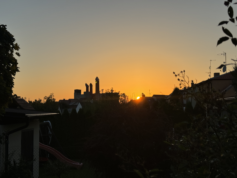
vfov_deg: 30.3
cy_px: 89
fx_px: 329
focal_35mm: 48
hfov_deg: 39.7
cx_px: 118
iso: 64
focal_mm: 6.86
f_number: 1.78
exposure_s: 1/3817
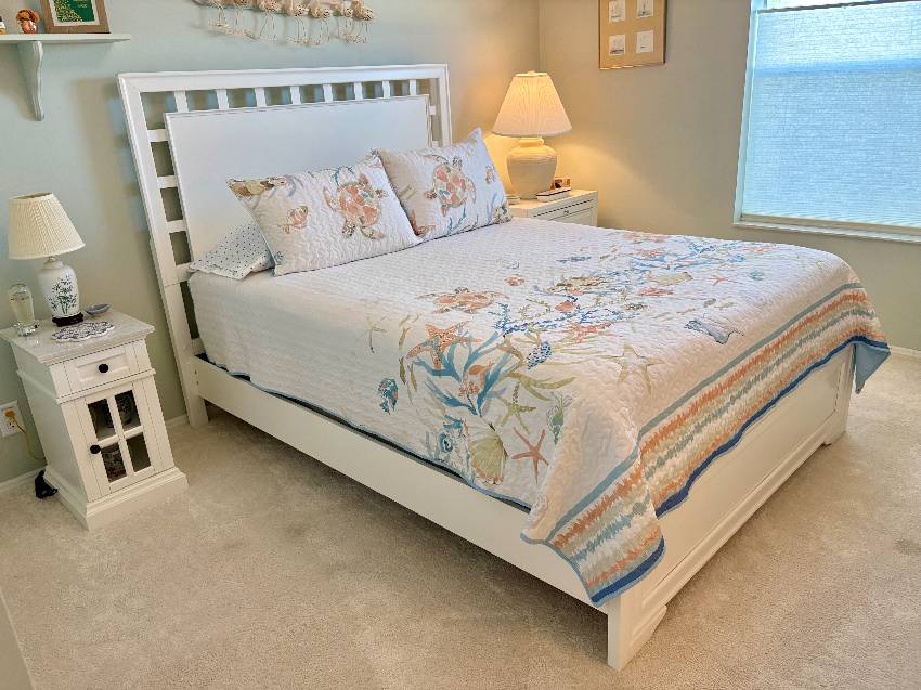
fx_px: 692
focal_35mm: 26
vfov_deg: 53.0
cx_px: 460
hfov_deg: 67.3
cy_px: 345
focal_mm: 5.96
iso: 200
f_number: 1.6
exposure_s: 1/120
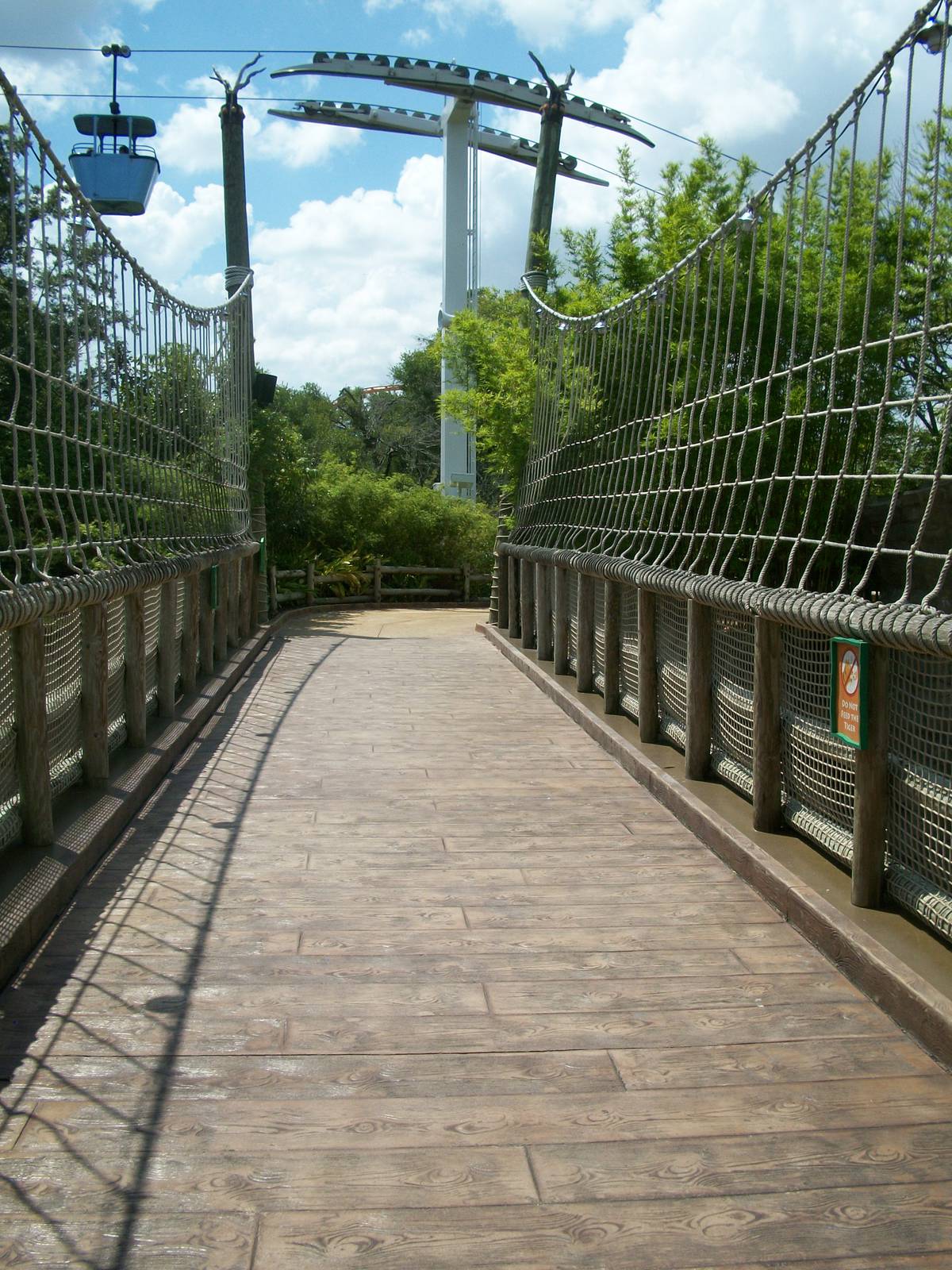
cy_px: 635
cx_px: 476
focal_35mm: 35
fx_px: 1283
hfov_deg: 40.7
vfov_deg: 52.6
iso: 80
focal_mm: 6.3
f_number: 5.6
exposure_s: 1/500
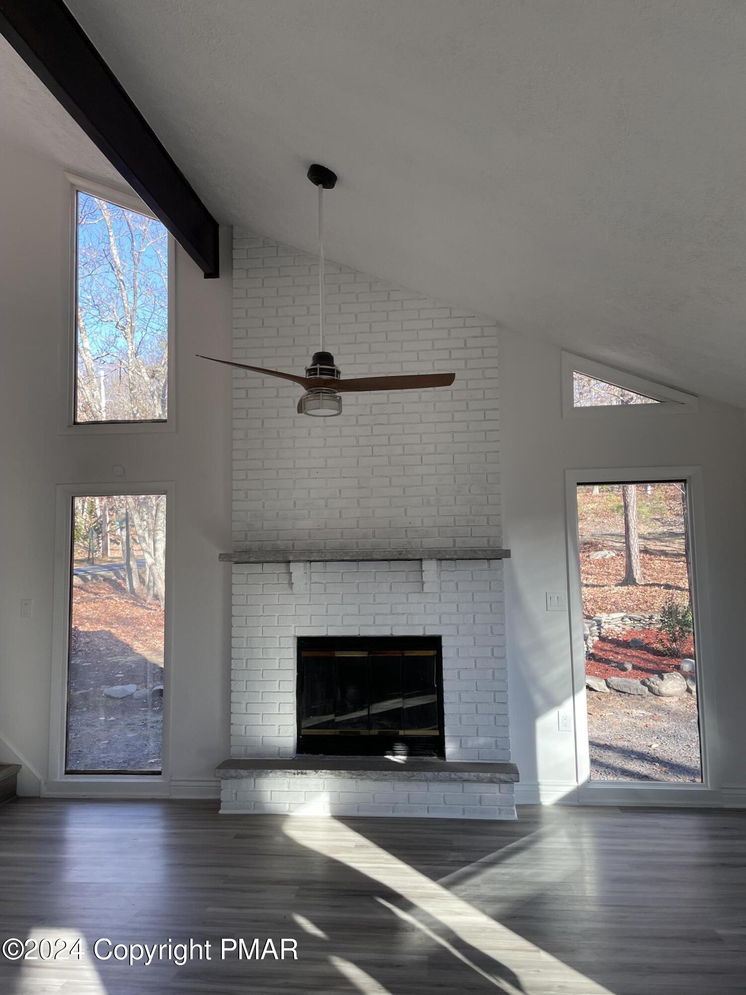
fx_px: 747
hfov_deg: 53.1
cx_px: 373
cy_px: 498
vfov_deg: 67.3
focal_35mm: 26
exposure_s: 1/179
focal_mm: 4.2
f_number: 1.6
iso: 32
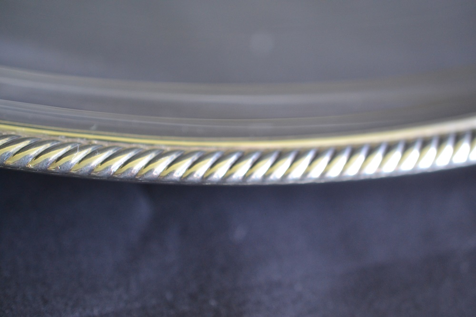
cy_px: 158
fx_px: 793
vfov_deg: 22.6
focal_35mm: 60
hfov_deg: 33.4
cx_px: 238
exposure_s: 1/60
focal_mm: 40
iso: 1100
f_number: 3.2
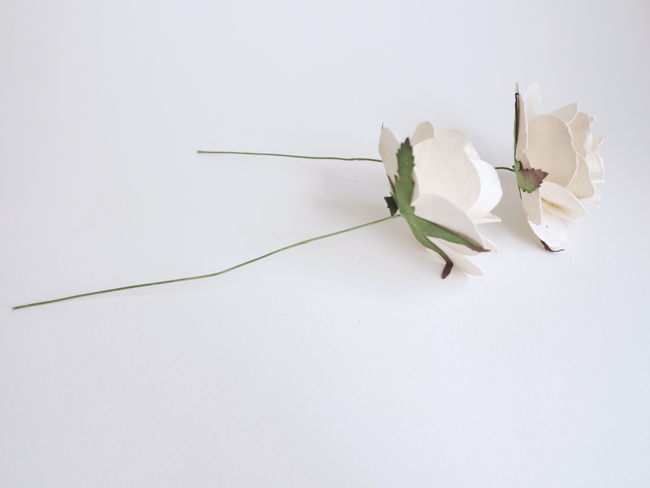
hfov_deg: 46.8
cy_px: 244
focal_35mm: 40
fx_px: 751
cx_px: 325
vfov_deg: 36.0
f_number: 4.5
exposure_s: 1/60
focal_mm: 20
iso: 800
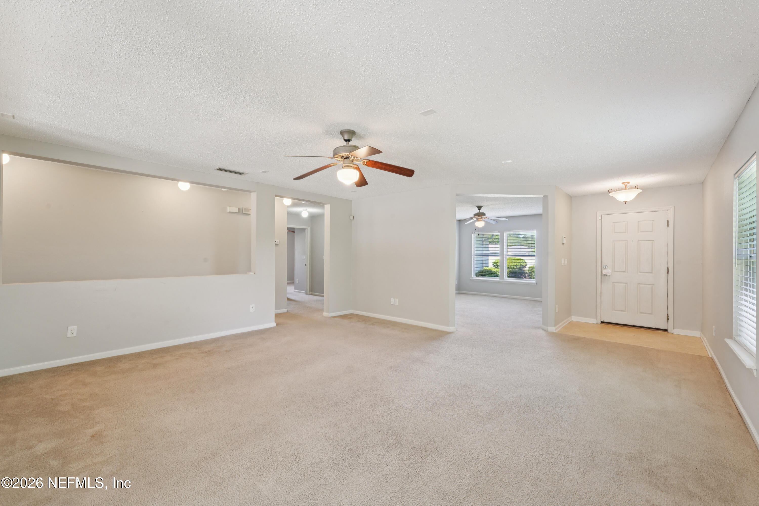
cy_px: 253
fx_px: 295
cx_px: 380
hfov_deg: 104.3
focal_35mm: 14
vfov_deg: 81.2
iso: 100
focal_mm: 14
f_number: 13
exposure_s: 1/2.5
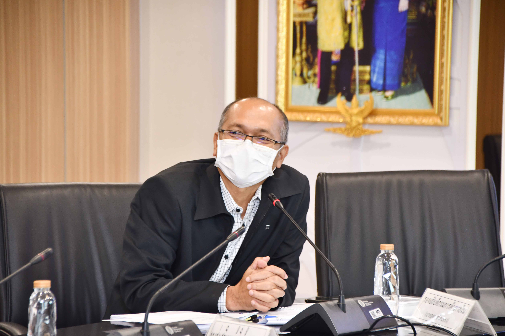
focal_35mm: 195
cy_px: 168
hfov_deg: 10.5
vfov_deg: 7.0
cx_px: 252
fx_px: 2735
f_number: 6
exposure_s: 1/60
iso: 1100
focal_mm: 130
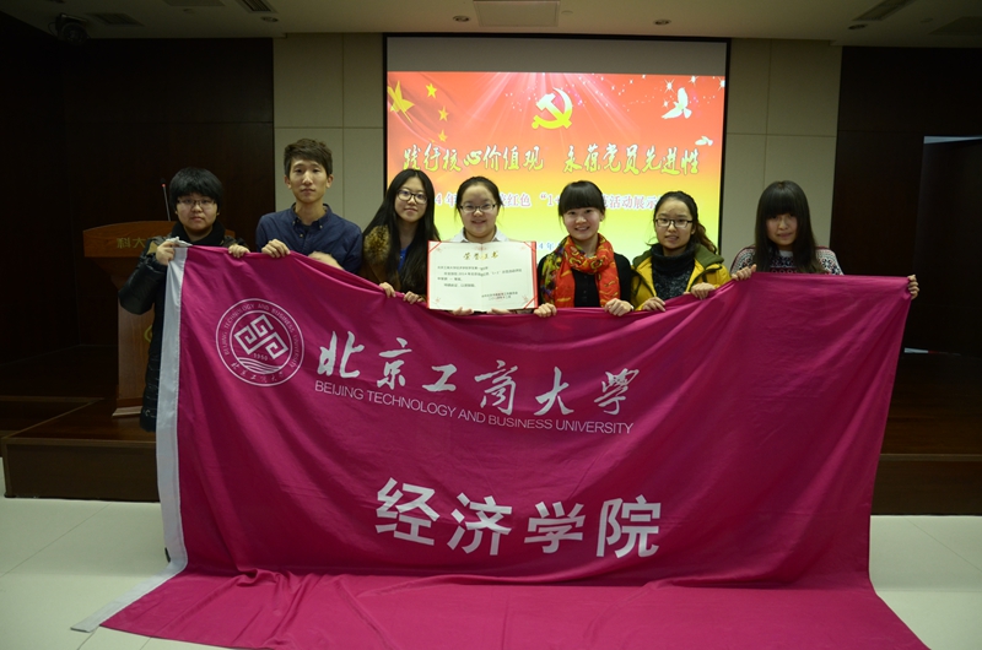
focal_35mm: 24
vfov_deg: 52.9
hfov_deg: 73.8
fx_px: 653
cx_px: 491
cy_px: 325
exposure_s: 1/60
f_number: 4
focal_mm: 16
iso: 500
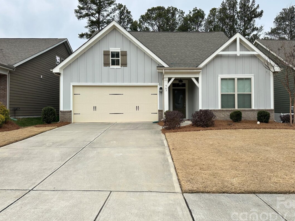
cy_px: 104
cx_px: 163
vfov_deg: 51.3
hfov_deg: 65.2
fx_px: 230
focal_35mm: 27
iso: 80
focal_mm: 6.86
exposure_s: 1/971
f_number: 1.78
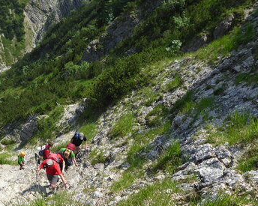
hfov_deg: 43.4
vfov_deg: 36.5
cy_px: 152
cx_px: 48
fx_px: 305
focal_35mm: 40
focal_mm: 4.3
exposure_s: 1/800
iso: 100
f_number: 3.3
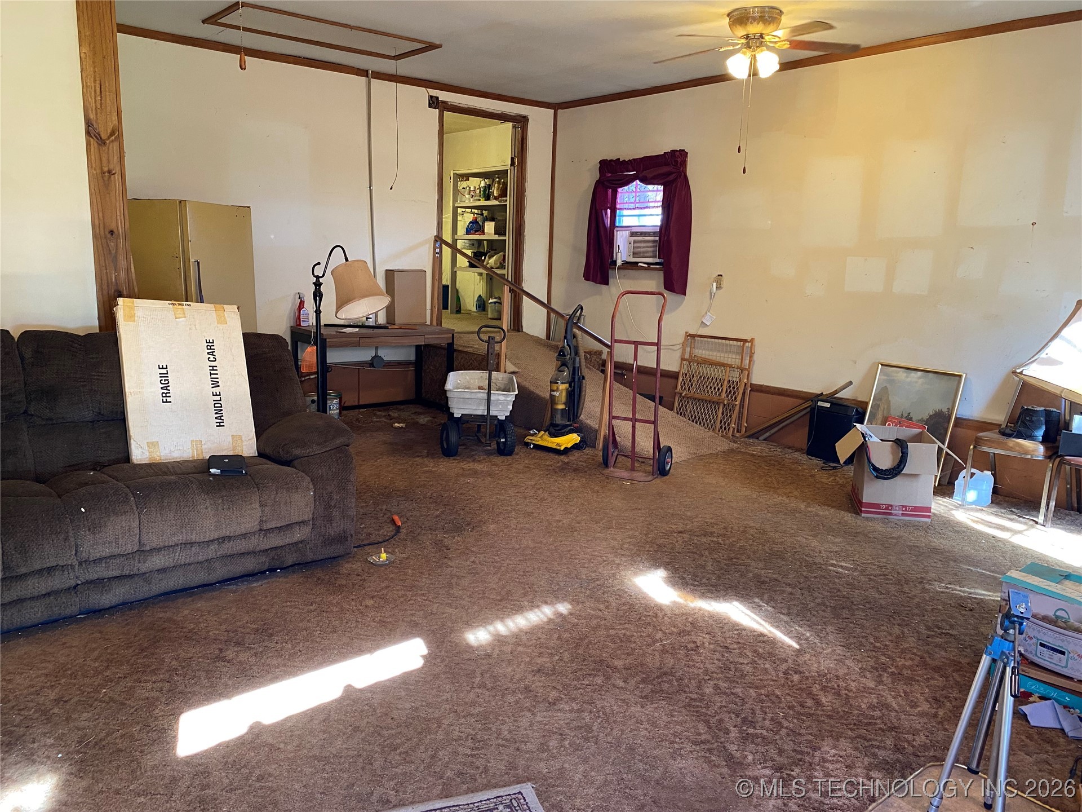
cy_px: 406
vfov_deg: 53.1
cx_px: 541
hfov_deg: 67.3
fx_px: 813
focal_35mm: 26
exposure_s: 1/60
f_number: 1.8
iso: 250
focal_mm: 4.25
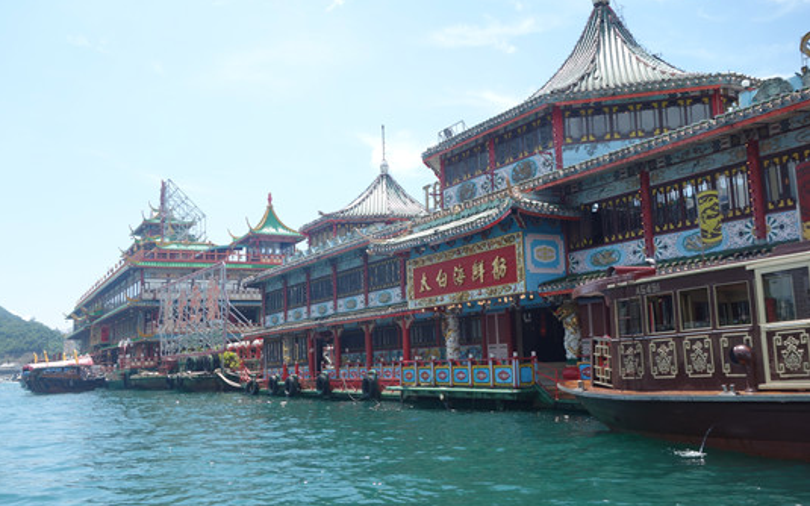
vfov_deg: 36.2
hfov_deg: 55.3
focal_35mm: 35
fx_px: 772
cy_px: 265
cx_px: 403
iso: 125
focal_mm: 12.48
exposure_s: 1/250
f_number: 5.6
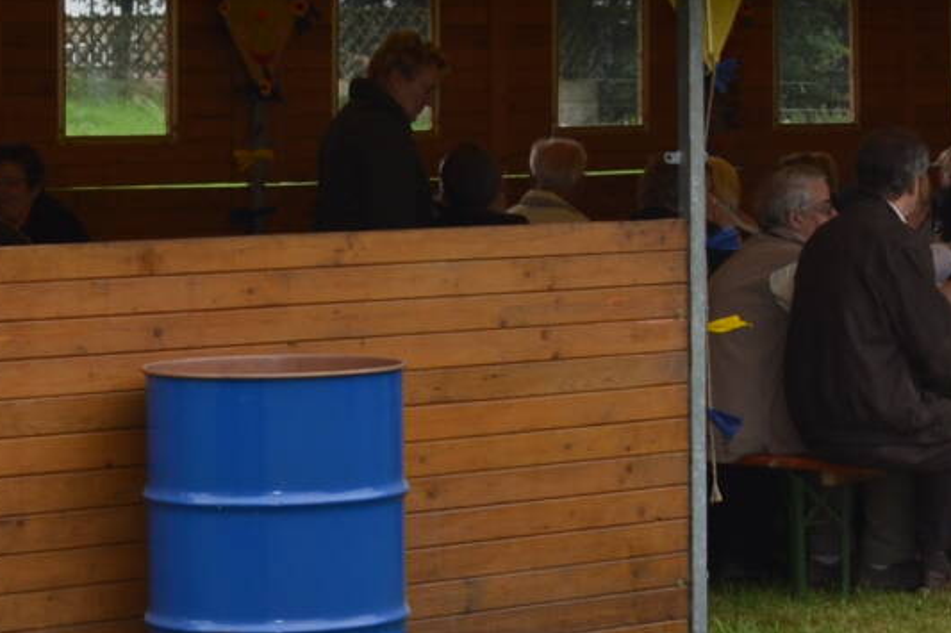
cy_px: 93
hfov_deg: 12.9
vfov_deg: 8.7
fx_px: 4141
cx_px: 944
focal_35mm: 157
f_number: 6.3
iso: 100
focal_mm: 29
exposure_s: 1/200
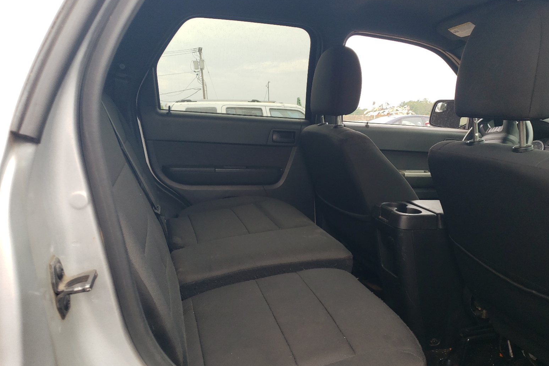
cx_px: 284
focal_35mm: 28
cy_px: 200
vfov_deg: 46.3
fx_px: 427
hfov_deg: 65.5
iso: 50
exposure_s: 1/312
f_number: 1.5
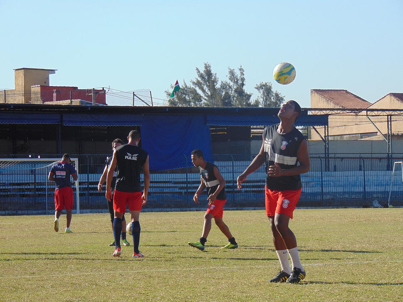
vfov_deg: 9.1
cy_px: 151
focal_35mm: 164
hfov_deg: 12.0
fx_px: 1910
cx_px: 202
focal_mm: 29.5
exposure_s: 1/500
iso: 80
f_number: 4
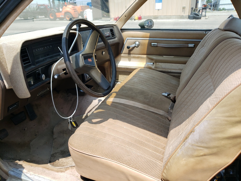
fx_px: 181
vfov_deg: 53.1
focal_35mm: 26
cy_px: 90
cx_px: 120
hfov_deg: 67.3
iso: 50
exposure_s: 1/1111
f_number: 1.5
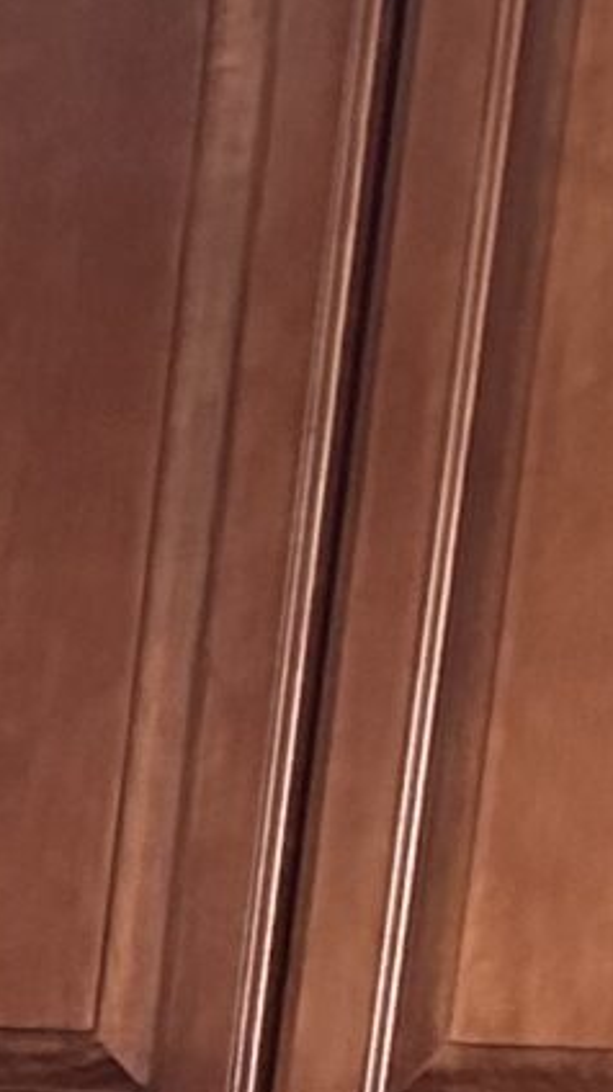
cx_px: -2576
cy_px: 1728
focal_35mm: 158
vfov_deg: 12.8
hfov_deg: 5.5
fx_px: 4573
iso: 640
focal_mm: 6.86
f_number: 1.78
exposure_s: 1/40
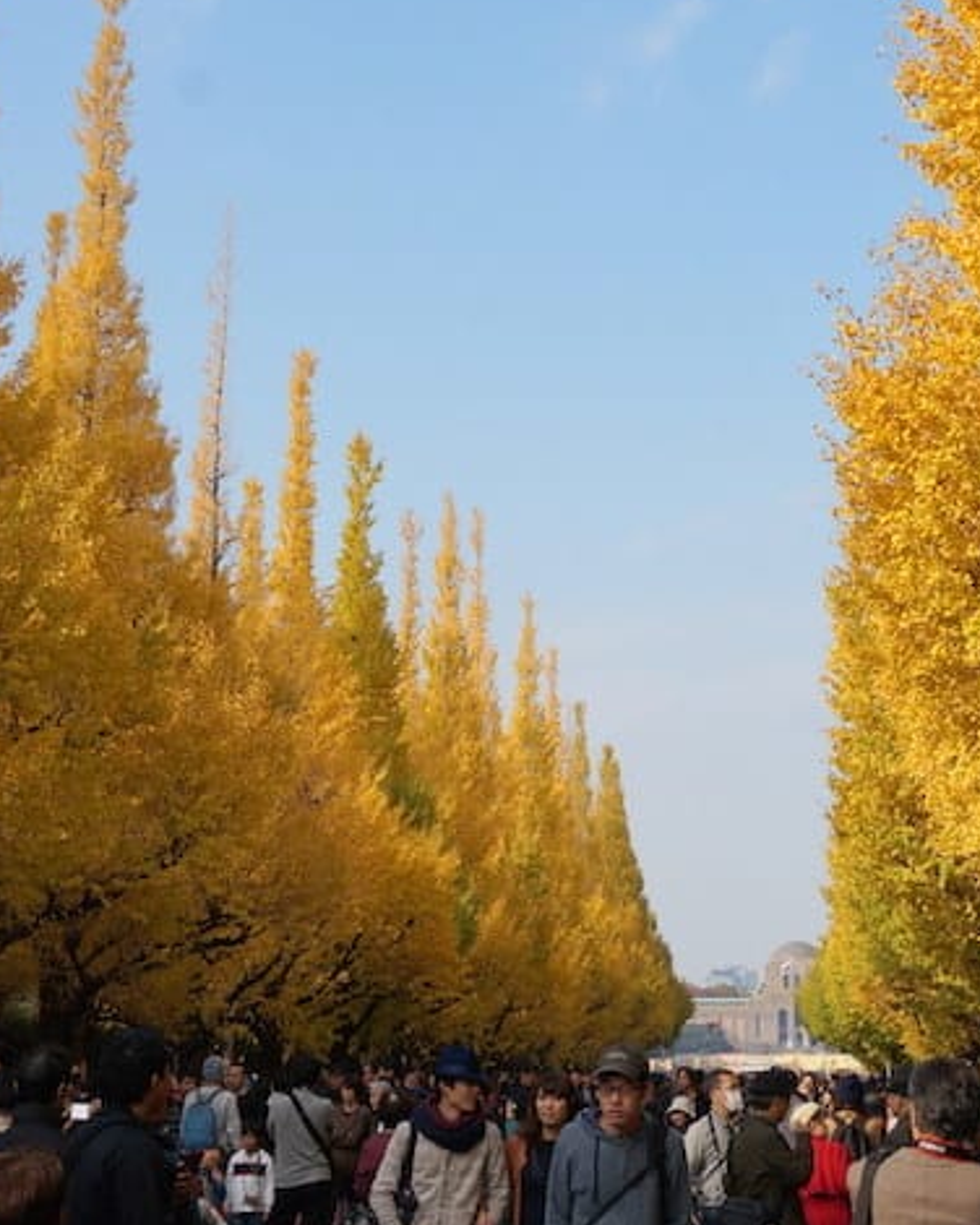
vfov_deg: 31.5
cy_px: 571
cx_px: 602
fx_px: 2168
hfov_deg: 25.4
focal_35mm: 60
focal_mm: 25
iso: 100
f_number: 9
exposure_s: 1/200
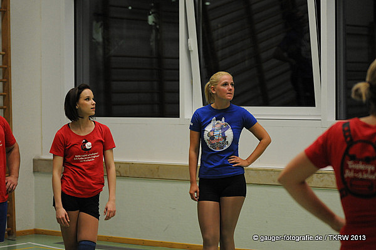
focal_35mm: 105
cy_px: 125
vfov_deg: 13.0
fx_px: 1096
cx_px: 188
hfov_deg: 19.5
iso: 1100
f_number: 2.8
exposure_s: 1/200
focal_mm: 70
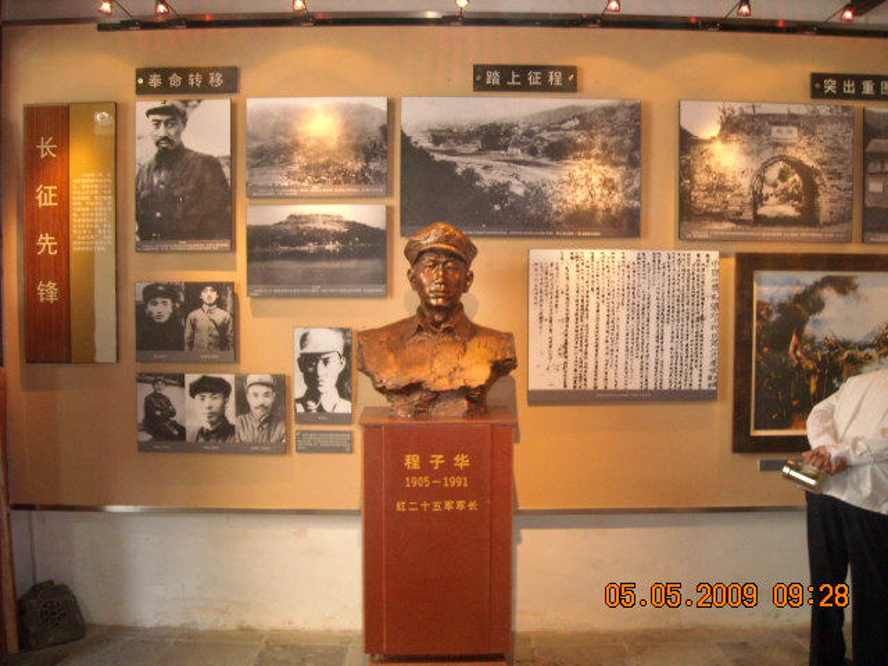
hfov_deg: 52.6
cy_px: 333
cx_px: 444
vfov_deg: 40.7
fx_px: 898
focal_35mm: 35
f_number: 2.8
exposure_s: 1/30
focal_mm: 5.7
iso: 400
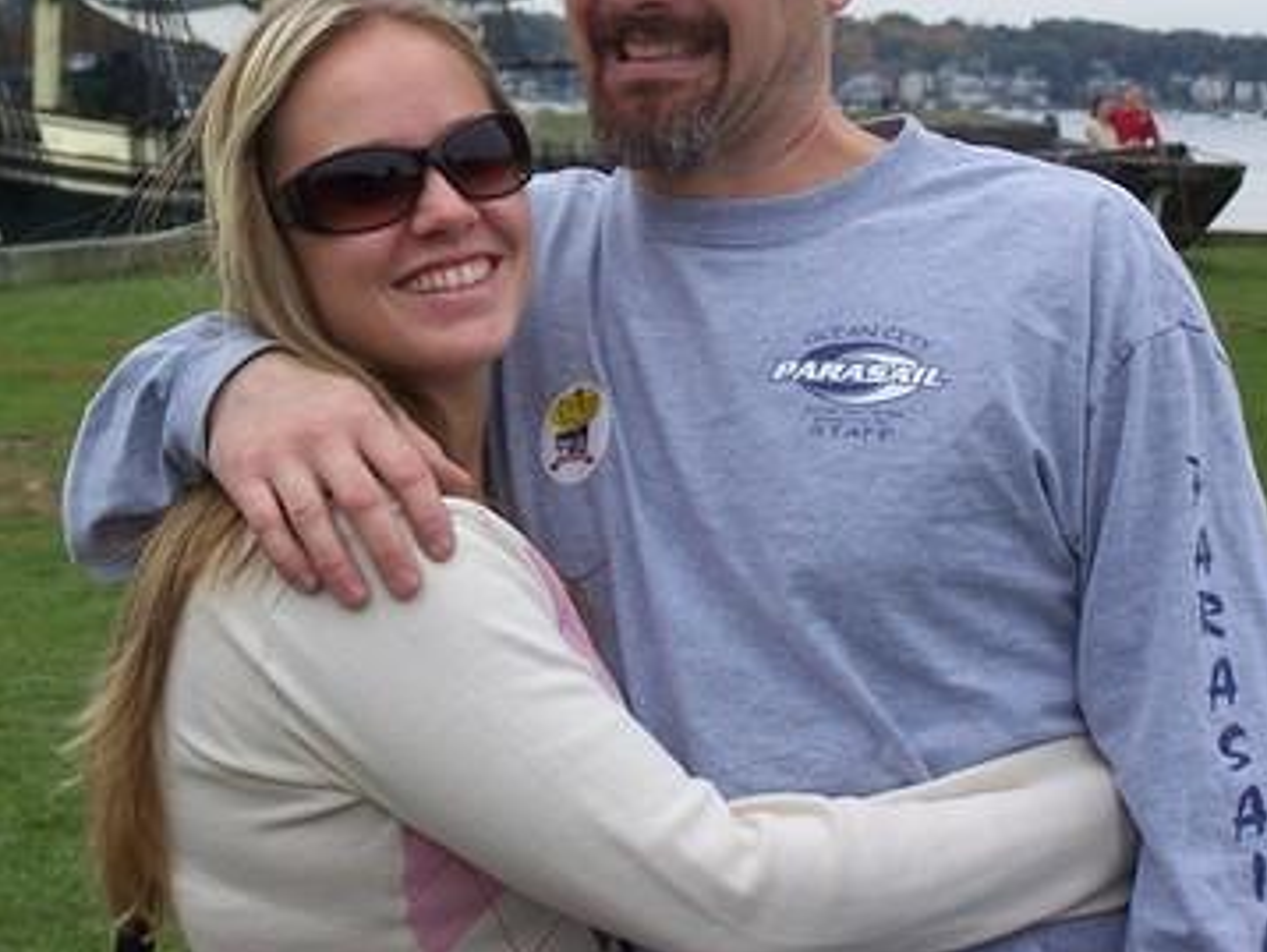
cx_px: 446
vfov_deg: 11.0
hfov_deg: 14.7
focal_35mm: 134
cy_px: 111
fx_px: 4908
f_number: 3.2
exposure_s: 1/320
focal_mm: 12.4
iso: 80
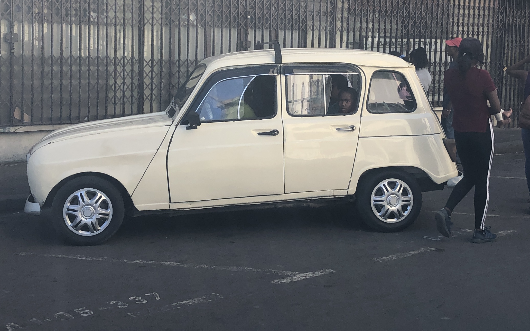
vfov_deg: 22.3
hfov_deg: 35.1
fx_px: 838
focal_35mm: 58
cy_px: 116
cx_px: 291
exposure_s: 1/695
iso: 20
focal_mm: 3.99
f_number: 1.8
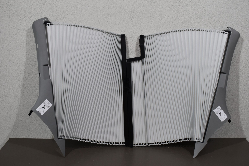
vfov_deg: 31.5
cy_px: 85
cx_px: 128
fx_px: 294
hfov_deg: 45.9
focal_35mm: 43
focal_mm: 27
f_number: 5.6
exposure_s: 1/125
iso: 360
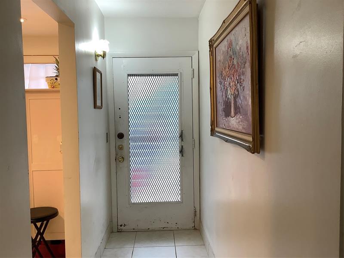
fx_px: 308
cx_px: 172
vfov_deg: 45.4
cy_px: 129
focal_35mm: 31
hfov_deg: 58.4
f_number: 2.4
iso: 64
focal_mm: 3.3
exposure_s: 1/60
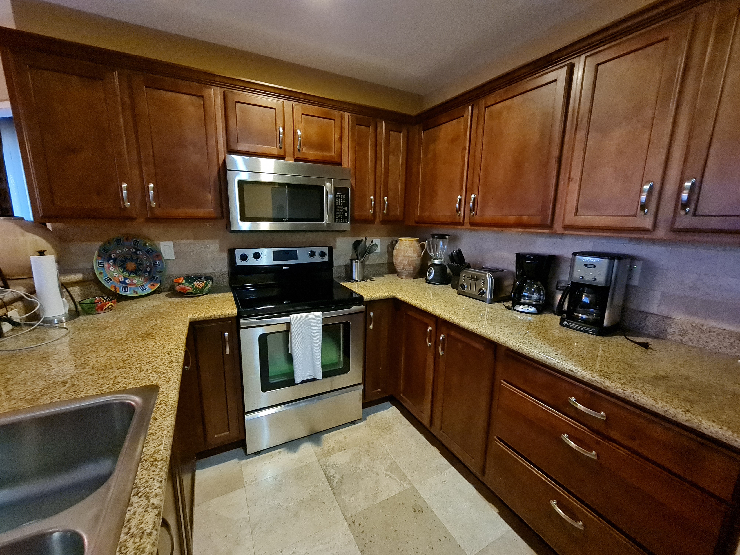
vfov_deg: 89.9
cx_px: 370
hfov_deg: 106.2
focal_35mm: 13
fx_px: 278
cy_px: 278
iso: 1250
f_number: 2.2
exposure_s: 1/24
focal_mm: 2.2
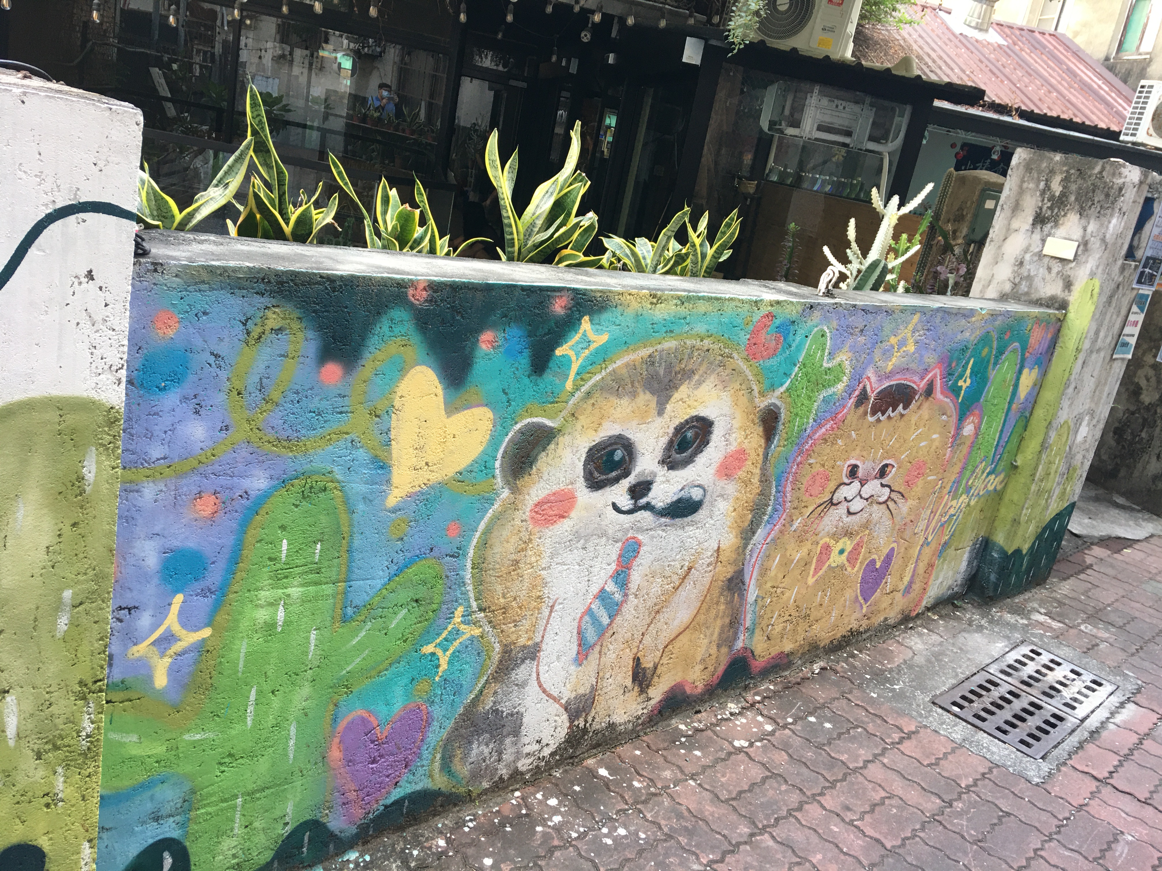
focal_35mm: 29
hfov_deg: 61.7
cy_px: 436
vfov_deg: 48.2
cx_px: 581
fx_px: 973
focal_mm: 4.15
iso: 32
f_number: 2.2
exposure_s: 1/60
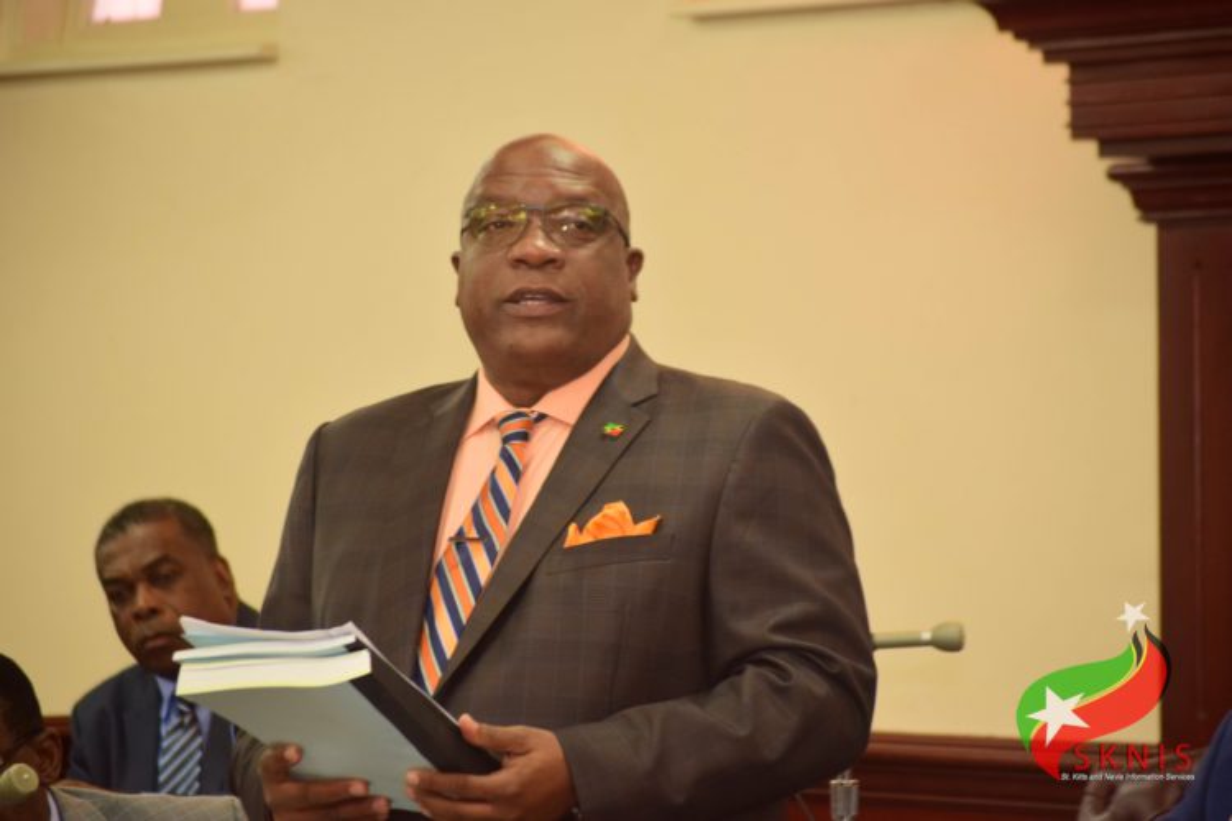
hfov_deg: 11.2
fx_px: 6262
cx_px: 616
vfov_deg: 7.5
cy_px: 410
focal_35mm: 183
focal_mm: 122
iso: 800
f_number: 5.6
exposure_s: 1/50
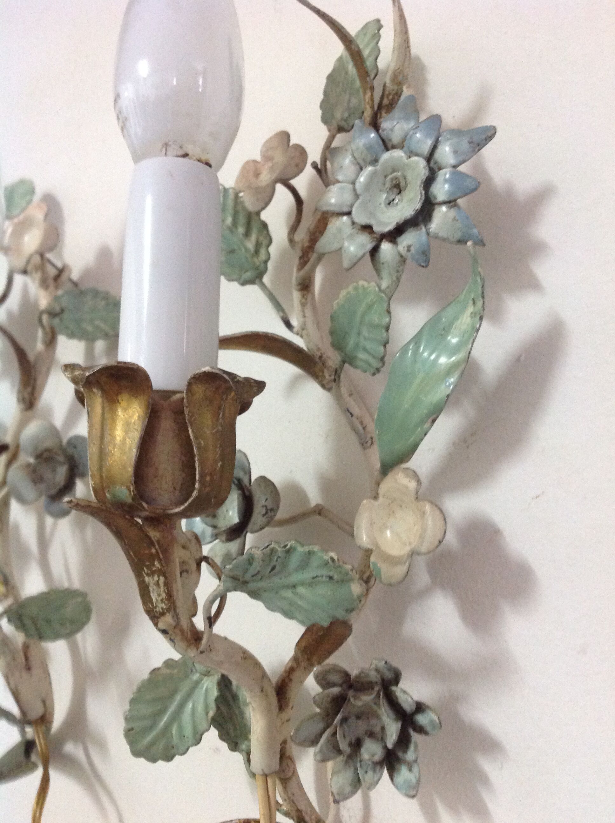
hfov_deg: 40.6
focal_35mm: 35
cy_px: 412
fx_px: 831
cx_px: 308
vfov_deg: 52.7
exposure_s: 1/17
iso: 400
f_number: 2.4
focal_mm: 4.28
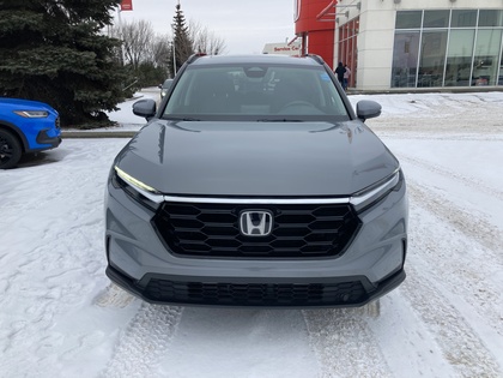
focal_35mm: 28
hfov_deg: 63.4
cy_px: 189
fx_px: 407
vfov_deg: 49.7
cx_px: 252
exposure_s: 1/349
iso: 20
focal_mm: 3.99
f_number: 1.8
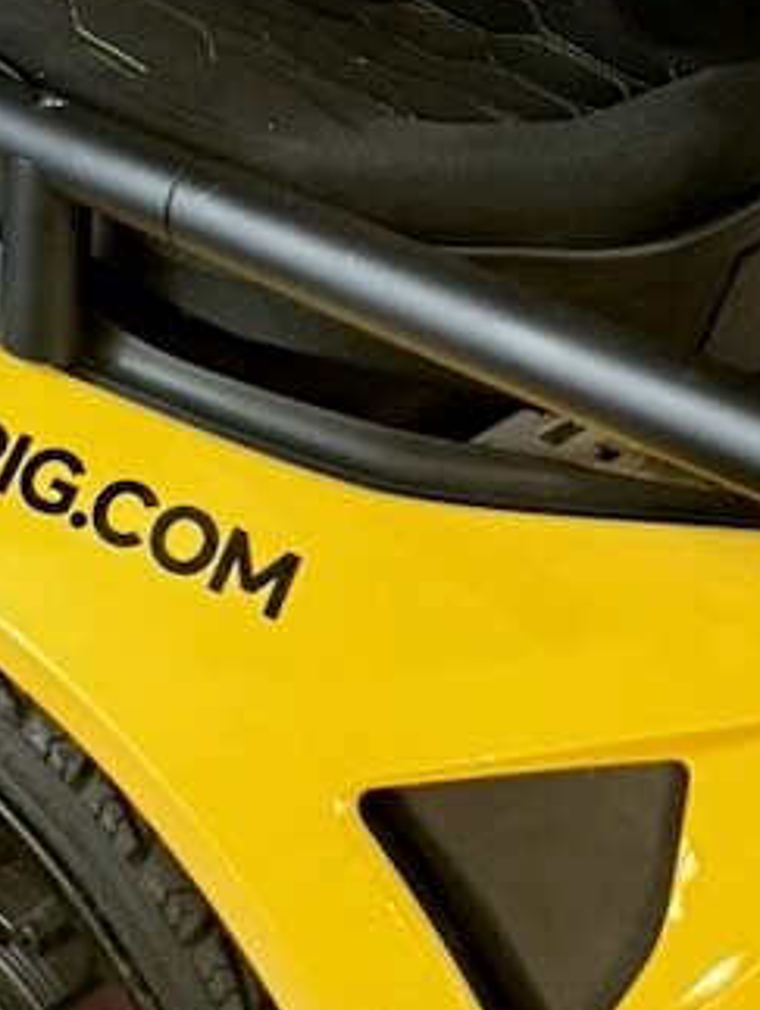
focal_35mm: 95
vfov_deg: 17.6
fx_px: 2775
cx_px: -256
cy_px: -669
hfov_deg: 14.8
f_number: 1.78
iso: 640
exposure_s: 1/50
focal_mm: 6.76
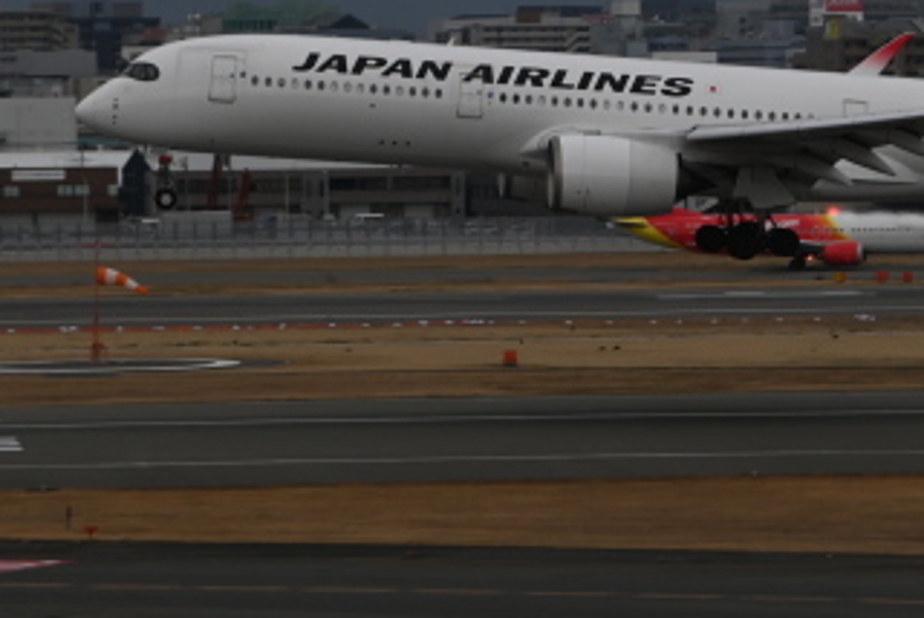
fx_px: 6525
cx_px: 771
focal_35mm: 254
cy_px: 91
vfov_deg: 5.4
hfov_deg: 8.1
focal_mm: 85
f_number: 6.3
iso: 200
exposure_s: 1/640
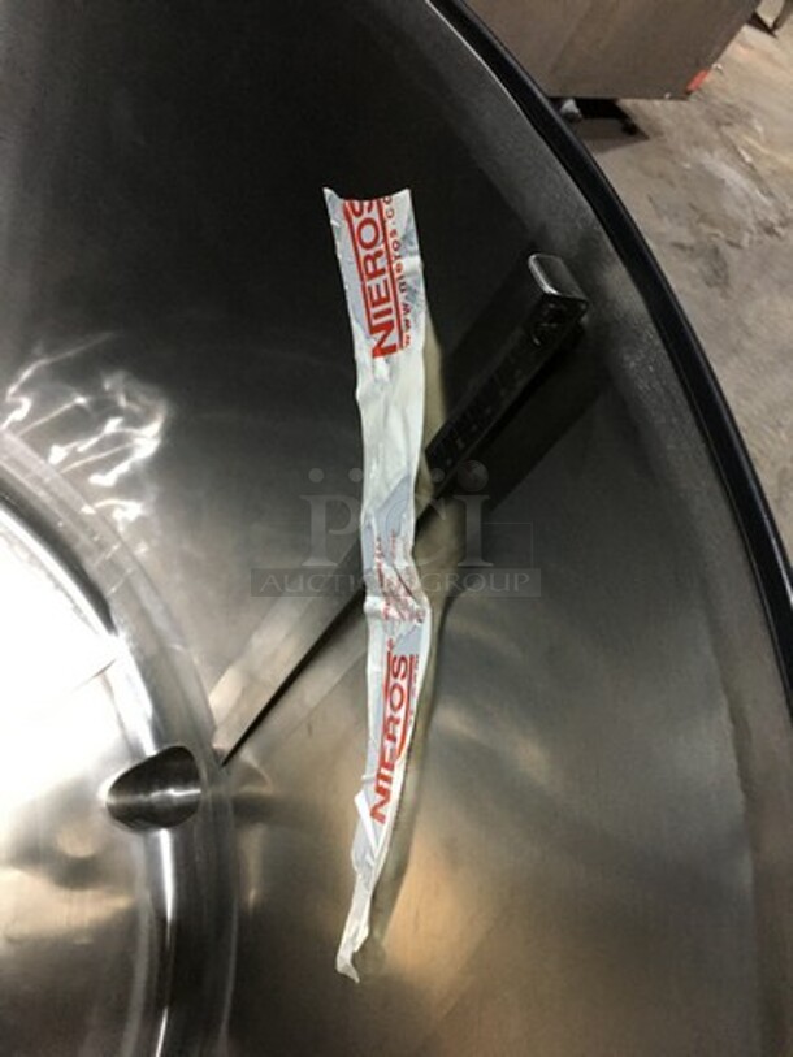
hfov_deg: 48.2
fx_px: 886
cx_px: 396
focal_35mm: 29
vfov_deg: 61.7
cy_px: 528
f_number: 2.2
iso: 50
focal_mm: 4.15
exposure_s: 1/4
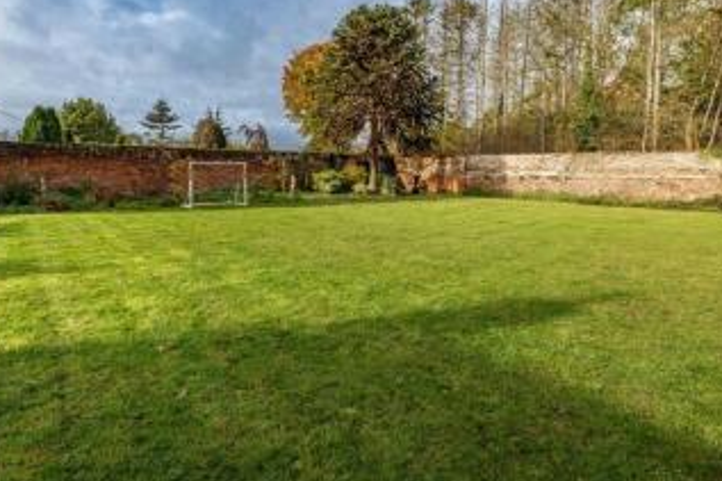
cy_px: 168
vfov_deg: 58.3
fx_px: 421
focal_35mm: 21
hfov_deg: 80.4
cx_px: 294
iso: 64
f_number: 6.3
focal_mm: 14
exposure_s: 1/250
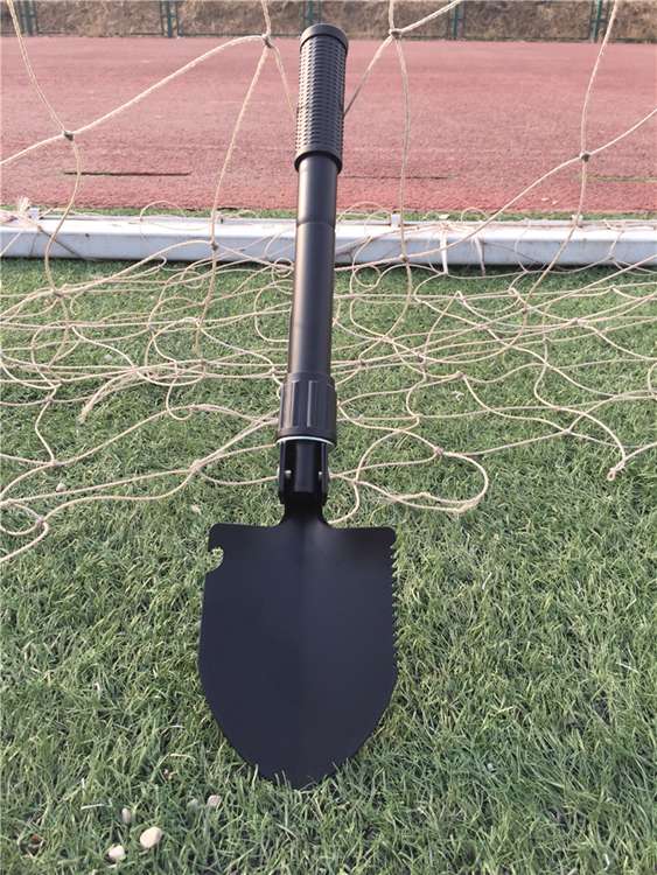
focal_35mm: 29
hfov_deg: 48.3
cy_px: 438
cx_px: 328
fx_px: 733
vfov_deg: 61.6
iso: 32
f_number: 2.2
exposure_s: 1/527
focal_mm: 4.15
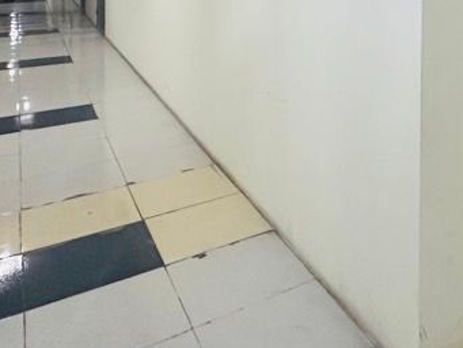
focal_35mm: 42
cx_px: 444
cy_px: -64
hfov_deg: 40.2
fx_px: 562
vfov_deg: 29.7
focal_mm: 2.22
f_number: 2.2
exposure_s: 1/100
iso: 250
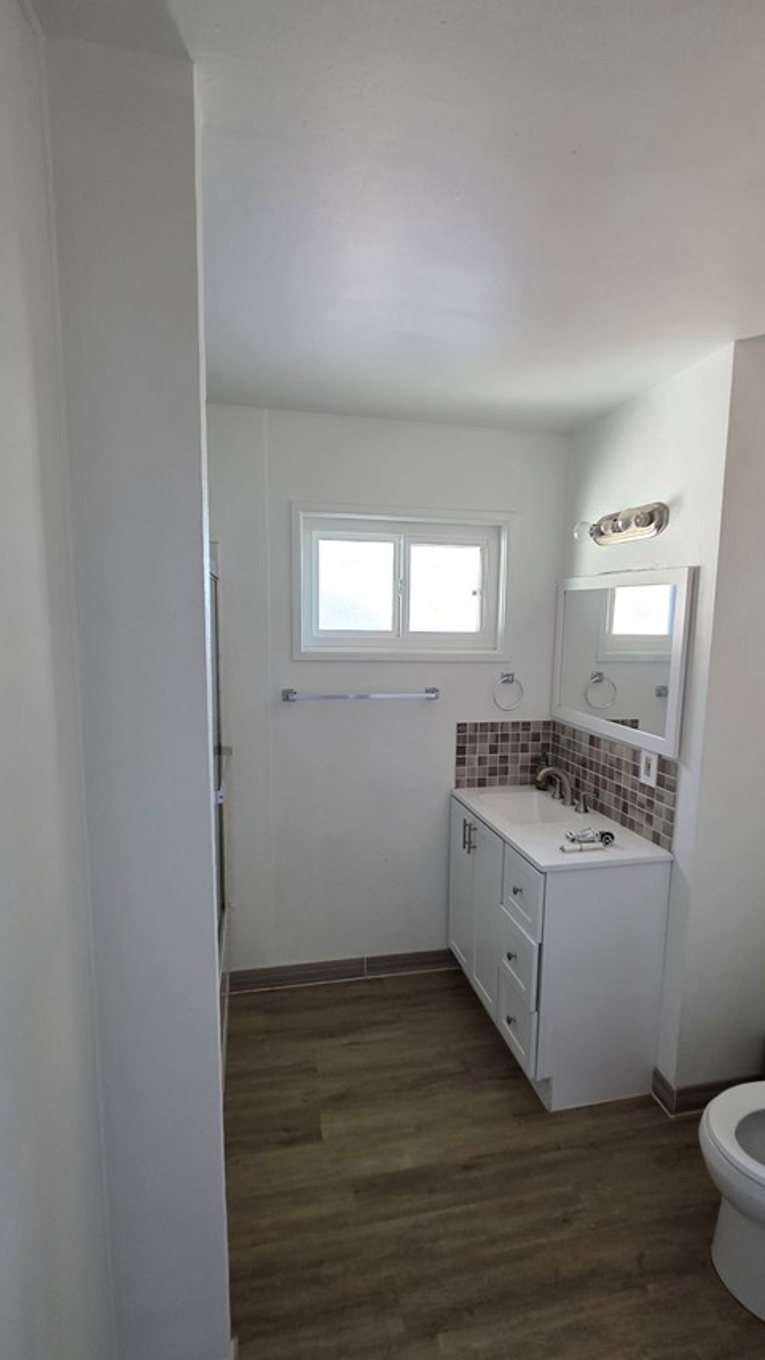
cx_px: 413
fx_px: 613
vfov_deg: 95.9
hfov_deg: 63.8
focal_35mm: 17
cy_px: 709
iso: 320
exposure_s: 1/60.2
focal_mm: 2.2
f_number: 1.9
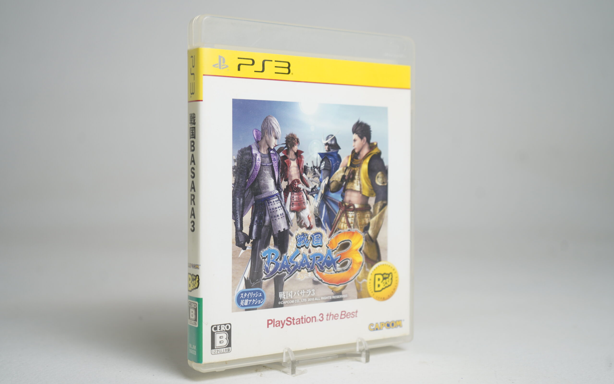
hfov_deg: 41.8
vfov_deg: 26.9
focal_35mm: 48
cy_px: 190
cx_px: 307
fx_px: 803
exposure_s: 1/50
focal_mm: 47
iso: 160
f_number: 4.5
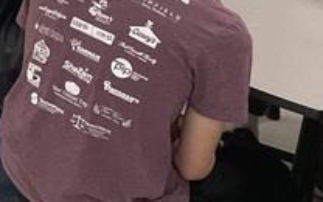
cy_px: -354
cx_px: -435
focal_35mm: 136
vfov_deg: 8.4
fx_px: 1197
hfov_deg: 12.4
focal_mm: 4.2
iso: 80
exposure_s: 1/60
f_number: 1.6
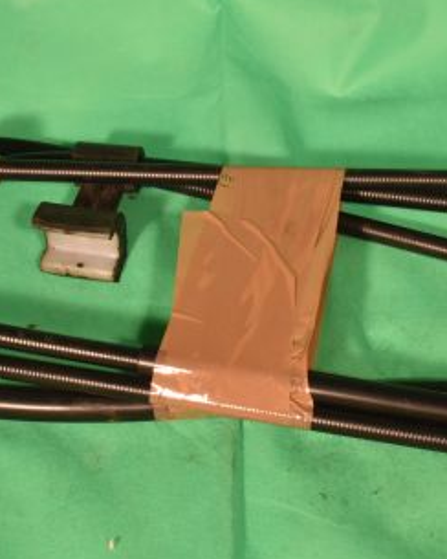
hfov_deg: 18.4
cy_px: 291
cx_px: 297
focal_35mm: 83
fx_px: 1373
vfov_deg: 23.0
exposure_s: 1/50
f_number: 18
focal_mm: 30
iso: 1250
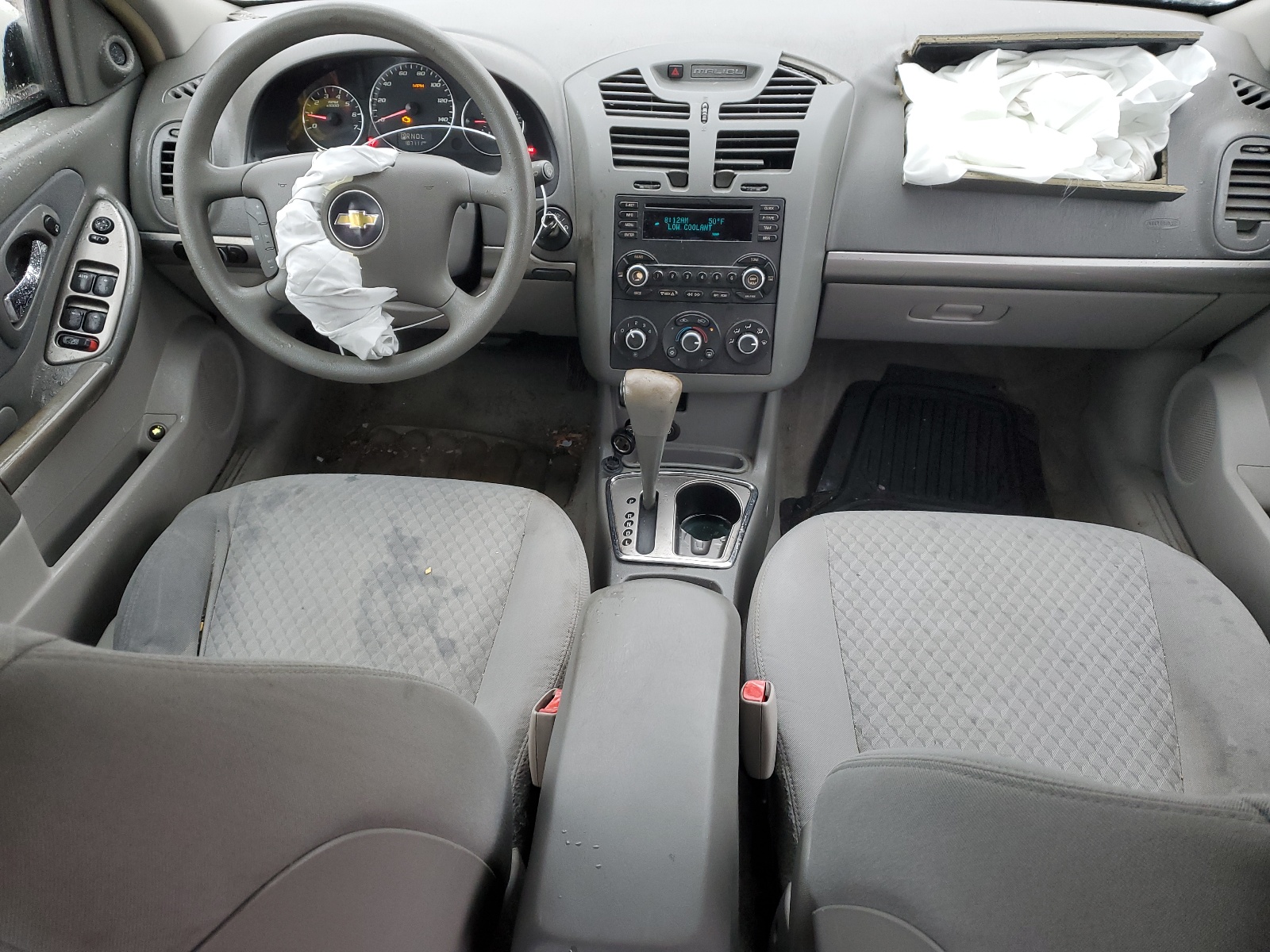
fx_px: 954
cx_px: 635
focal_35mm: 26
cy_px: 476
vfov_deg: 53.1
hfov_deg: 67.3
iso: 72
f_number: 1.5
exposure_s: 1/60.2
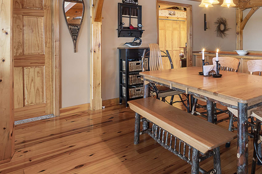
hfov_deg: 59.4
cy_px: 40
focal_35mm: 27
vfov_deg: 45.9
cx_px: 226
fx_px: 196
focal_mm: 10
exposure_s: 5
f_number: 9
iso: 100
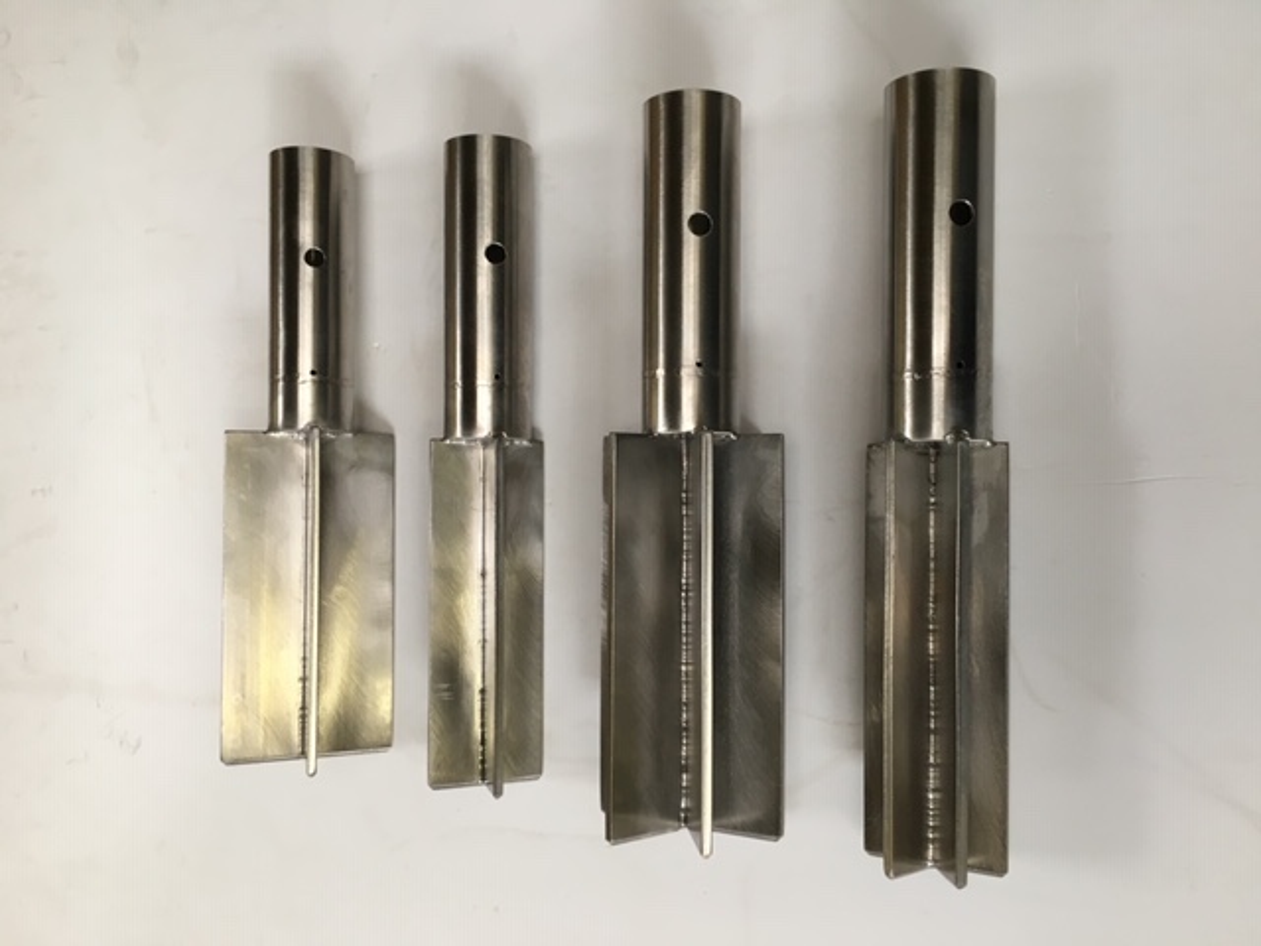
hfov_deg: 61.7
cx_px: 630
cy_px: 473
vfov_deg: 48.2
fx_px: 1056
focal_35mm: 29
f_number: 2.2
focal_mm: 4.15
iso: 100
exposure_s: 1/33
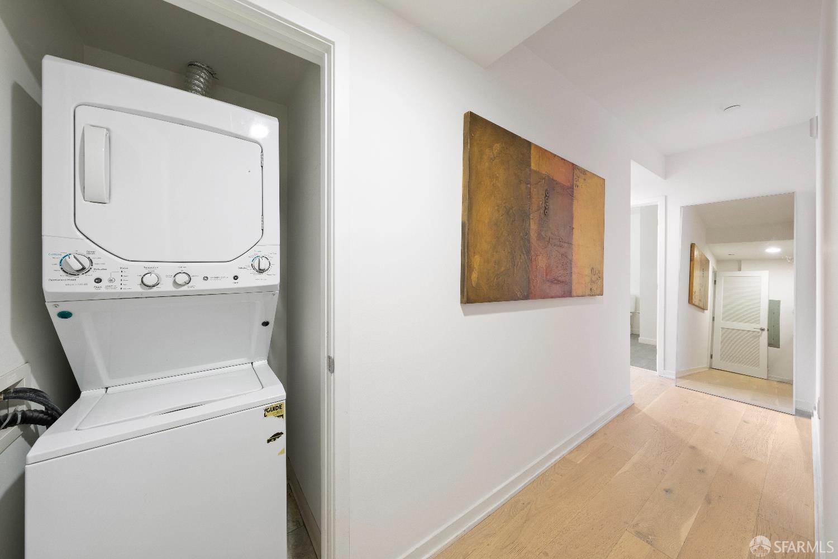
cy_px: 280
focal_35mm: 12
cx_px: 419
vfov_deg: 90.0
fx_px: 279
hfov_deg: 112.6
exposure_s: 1/1.25
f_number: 7.1
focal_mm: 12
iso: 640
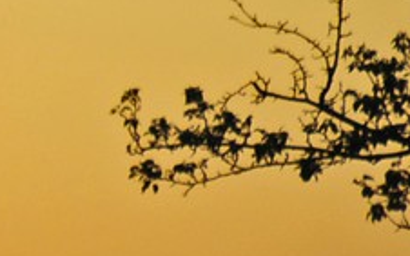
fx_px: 24503
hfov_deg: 1.0
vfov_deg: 0.6
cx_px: -1012
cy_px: 534
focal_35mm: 2194
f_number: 8
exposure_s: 1/250
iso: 200
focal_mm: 200
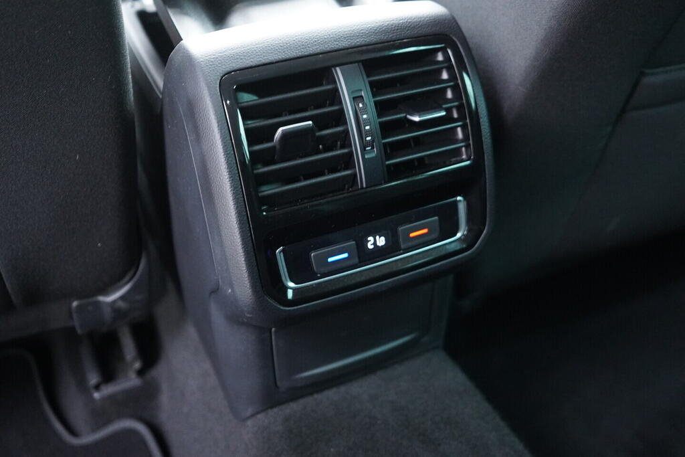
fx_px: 685
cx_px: 342
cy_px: 228
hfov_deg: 53.1
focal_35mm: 36
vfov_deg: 36.9
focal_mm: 24
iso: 3200
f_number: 2.8
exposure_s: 1/40
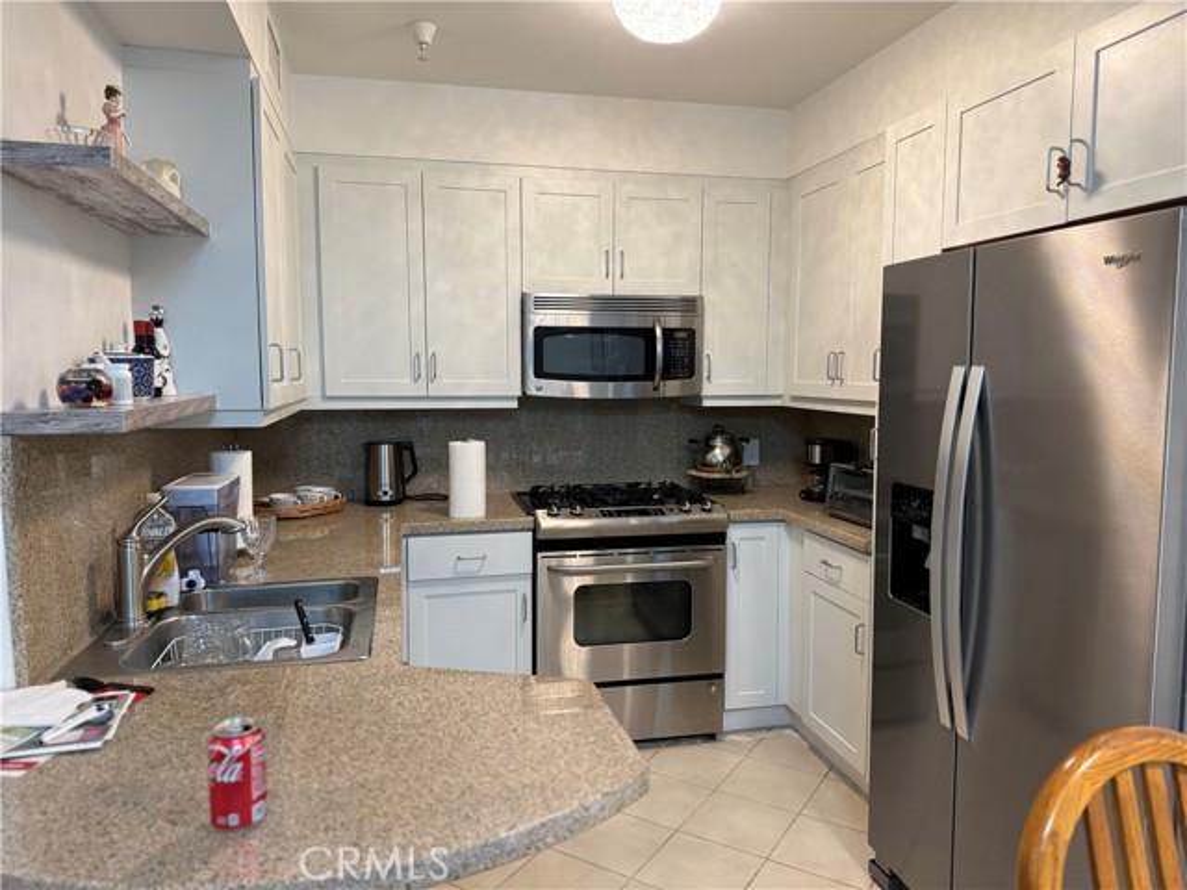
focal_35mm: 24
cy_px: 445
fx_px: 823
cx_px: 594
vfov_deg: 56.8
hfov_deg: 71.6
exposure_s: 1/120
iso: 200
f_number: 1.78
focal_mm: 6.76
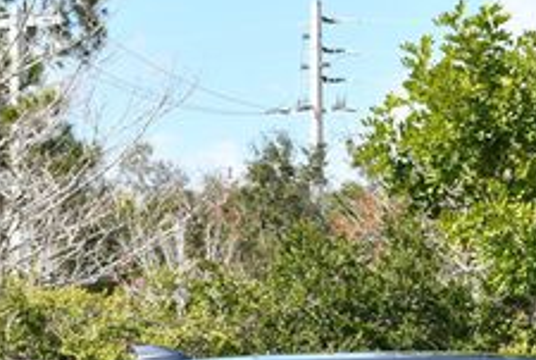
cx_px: 565
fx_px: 2715
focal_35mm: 182
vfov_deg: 7.5
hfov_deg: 11.1
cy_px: 446
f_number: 8
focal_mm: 32
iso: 200
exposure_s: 1/250
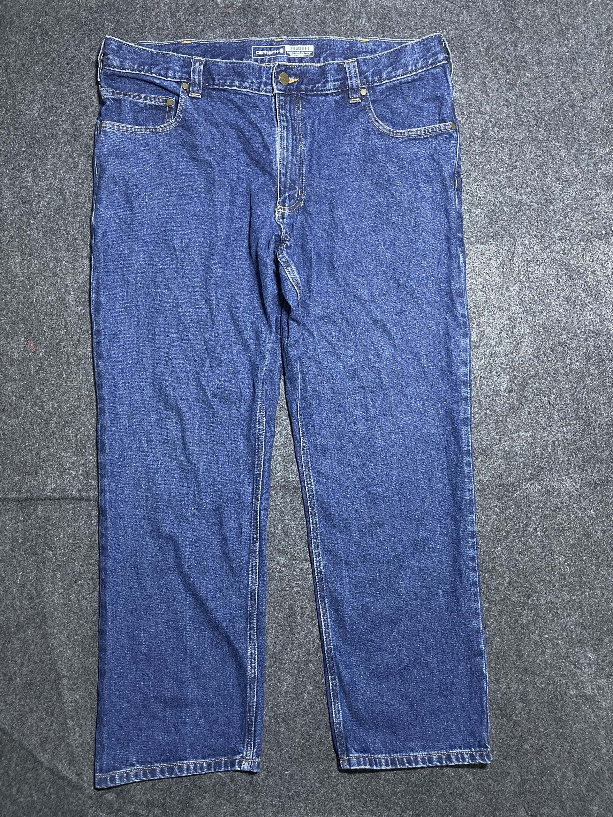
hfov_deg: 53.1
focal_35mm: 26
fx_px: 614
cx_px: 306
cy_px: 408
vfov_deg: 67.3
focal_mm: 4.2
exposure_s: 1/50
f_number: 1.6
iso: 160
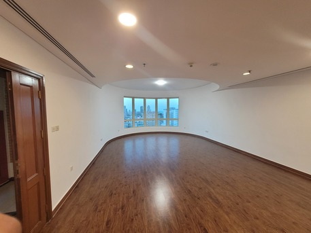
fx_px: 117
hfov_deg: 106.2
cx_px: 156
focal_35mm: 13
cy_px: 116
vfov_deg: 89.9
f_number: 2.2
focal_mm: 1.74
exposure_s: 1/50
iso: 250
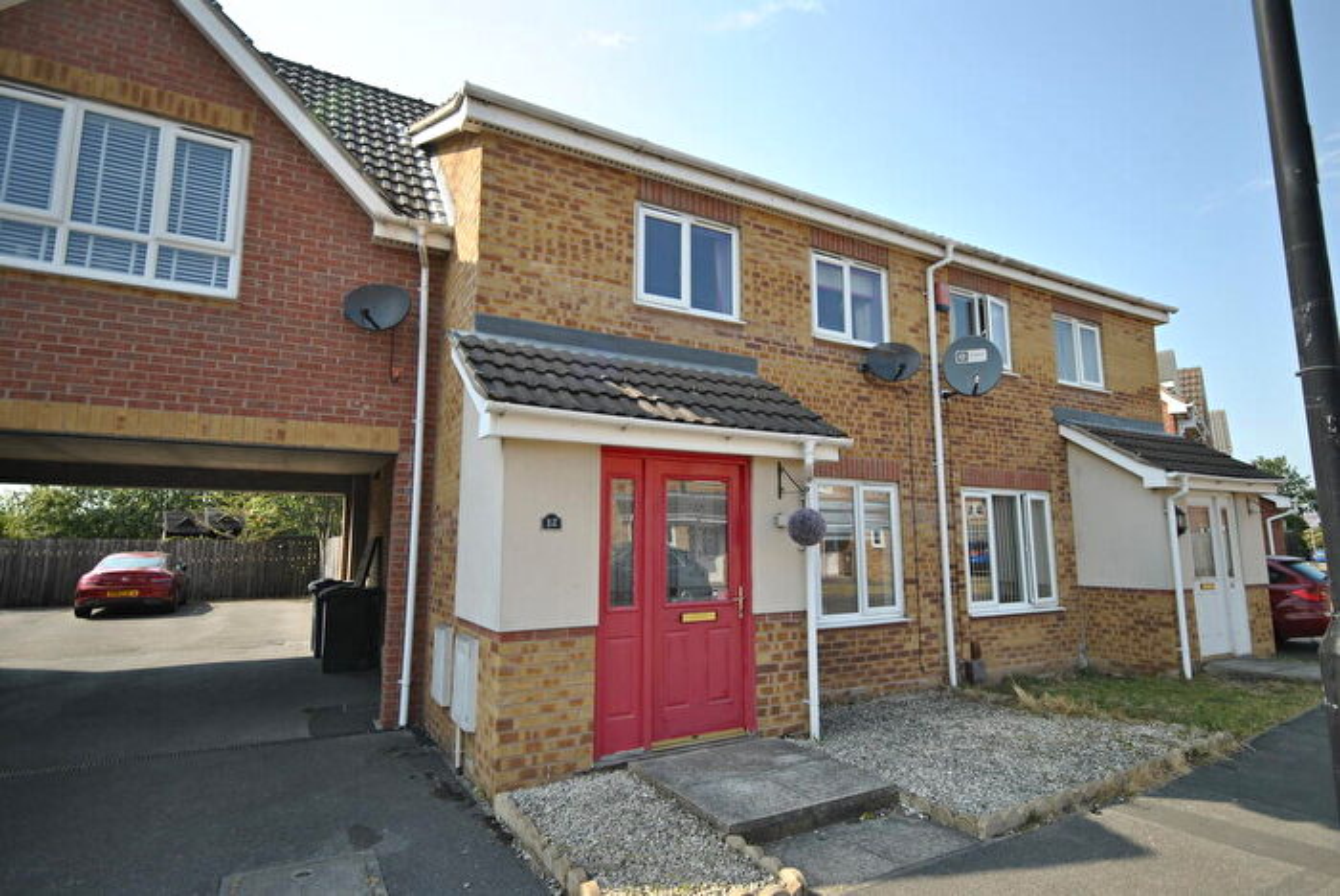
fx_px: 726
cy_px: 448
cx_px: 670
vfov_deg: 63.3
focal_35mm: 20
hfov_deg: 85.4
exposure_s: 1/160
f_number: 6.3
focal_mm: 13
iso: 100
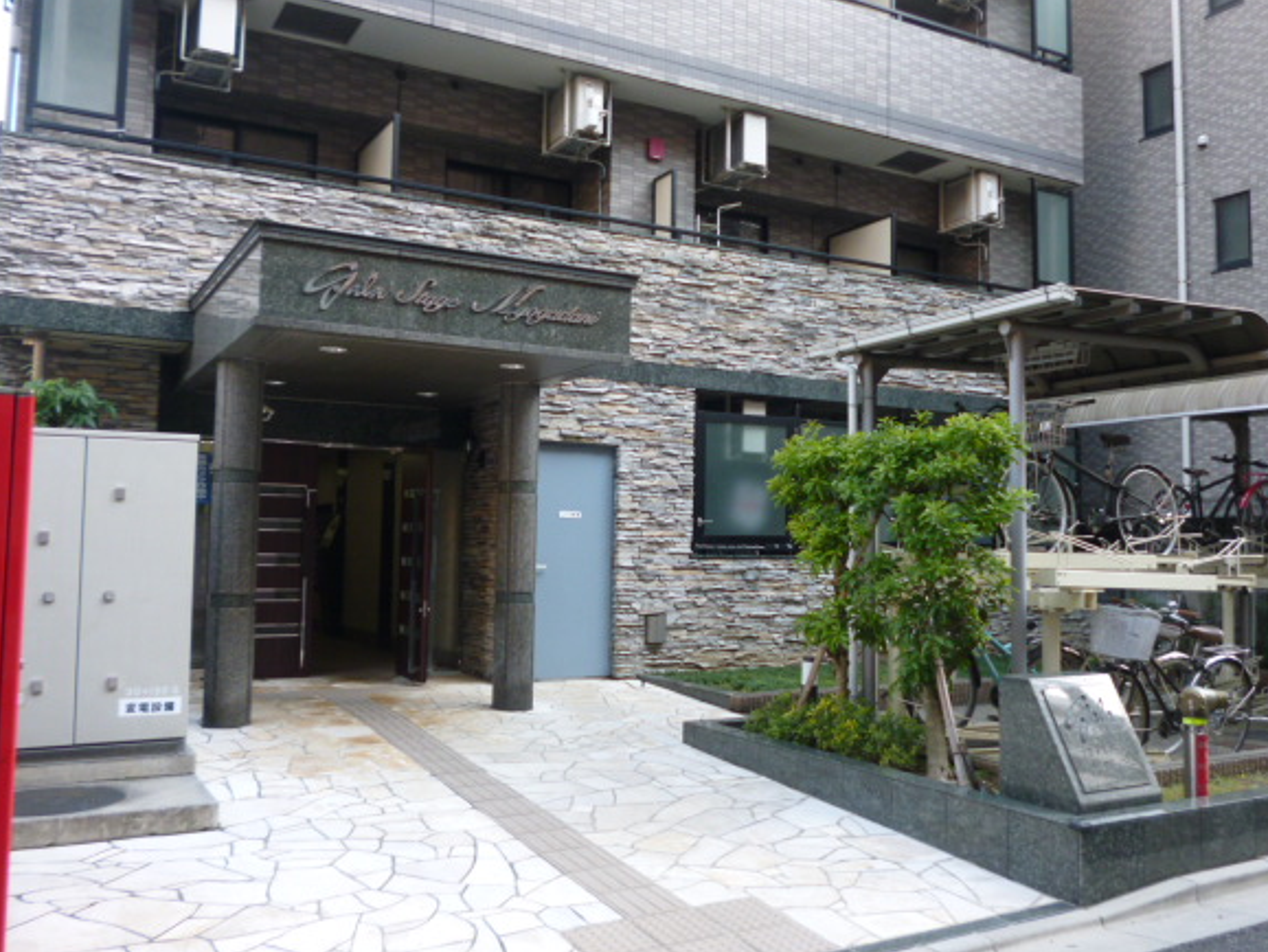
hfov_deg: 58.3
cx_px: 687
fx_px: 1136
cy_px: 447
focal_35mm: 31
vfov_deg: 45.5
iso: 160
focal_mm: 5
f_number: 3.1
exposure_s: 1/60
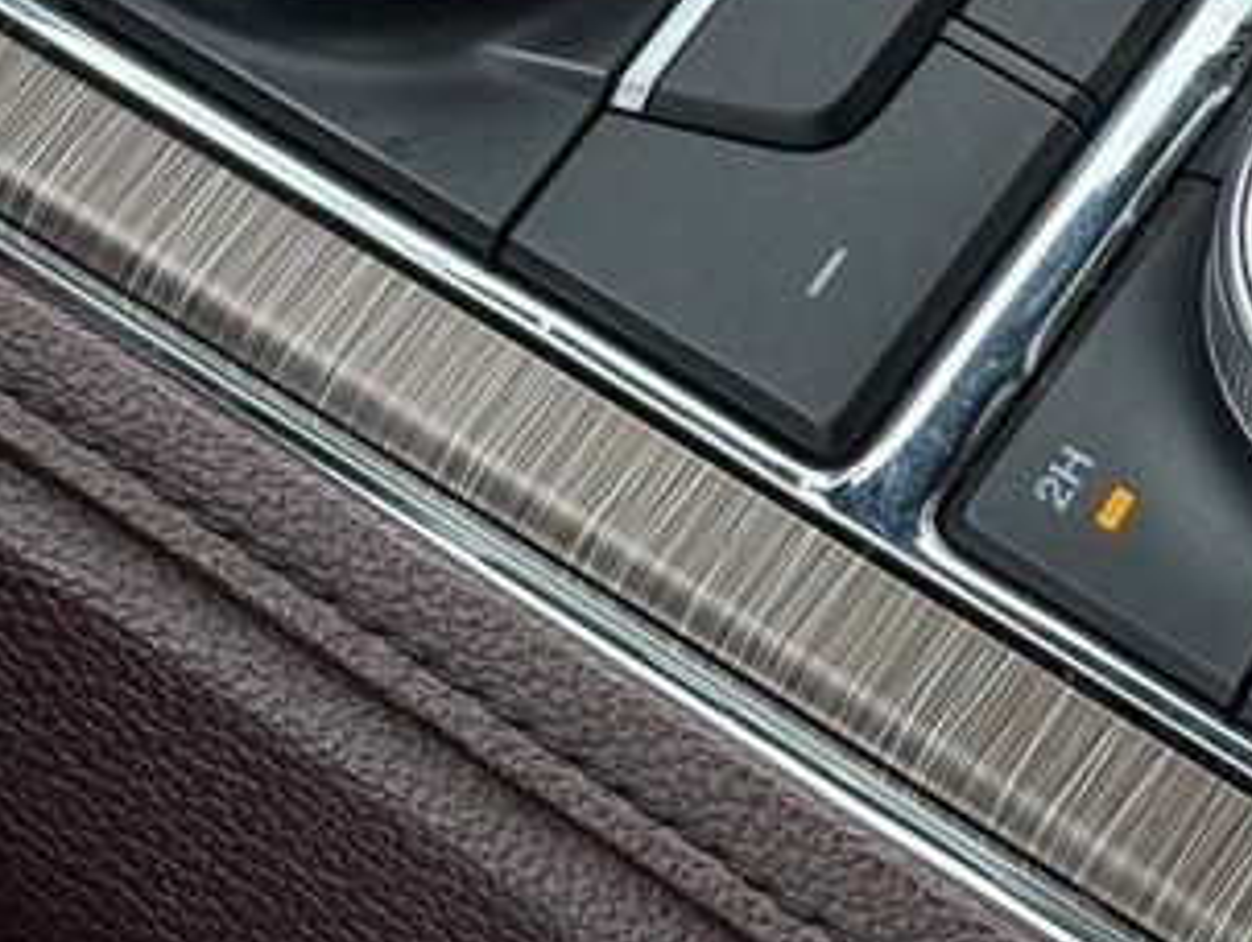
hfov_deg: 11.9
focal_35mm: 162
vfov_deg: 8.9
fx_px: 5866
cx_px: 1508
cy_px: -492
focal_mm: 6.76
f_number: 1.78
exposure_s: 1/121
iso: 64
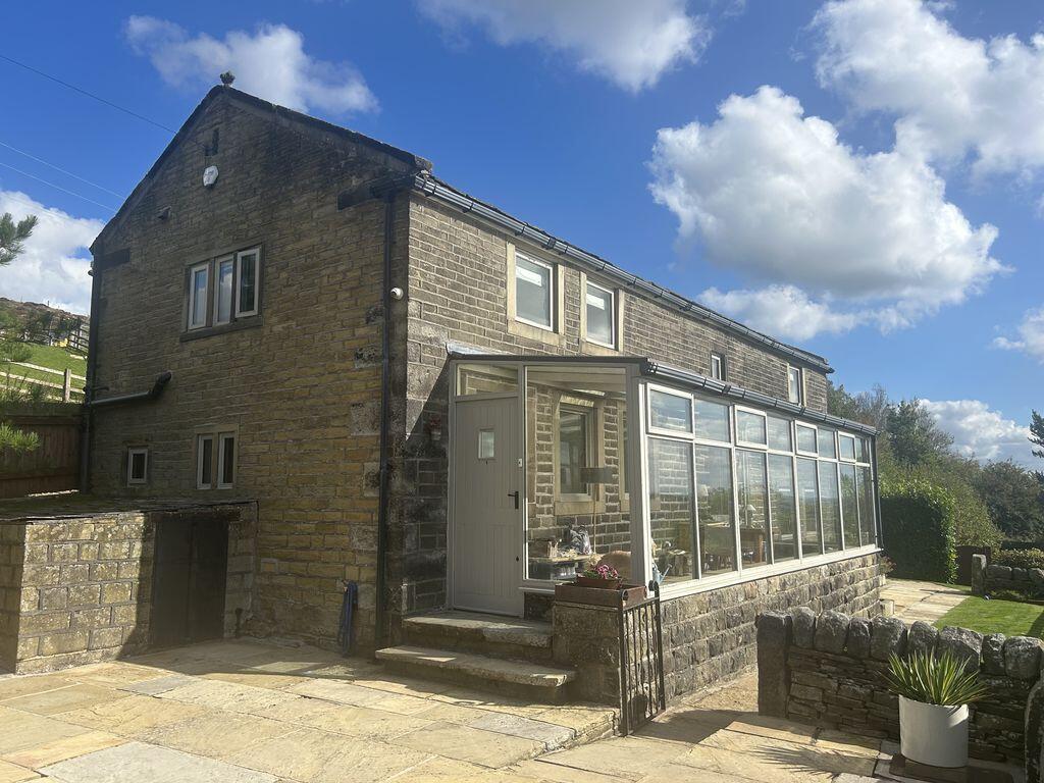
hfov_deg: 67.3
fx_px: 784
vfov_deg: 53.1
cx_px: 522
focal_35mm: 26
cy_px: 392
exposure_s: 1/4274
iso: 50
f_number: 1.5
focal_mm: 5.7
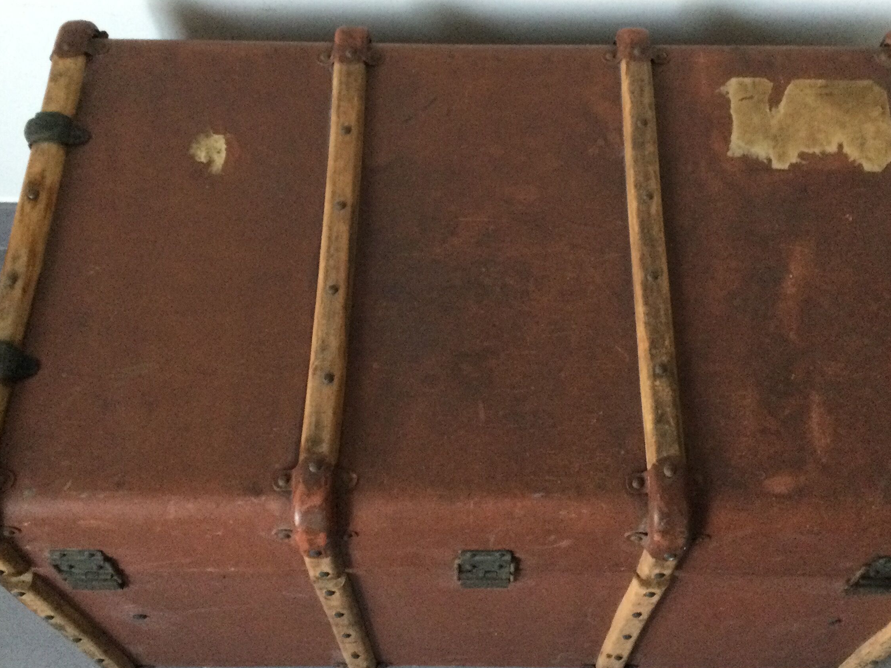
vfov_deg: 32.2
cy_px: 319
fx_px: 1158
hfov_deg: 42.0
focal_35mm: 45
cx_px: 491
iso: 200
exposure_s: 1/17
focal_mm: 3.3
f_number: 2.4
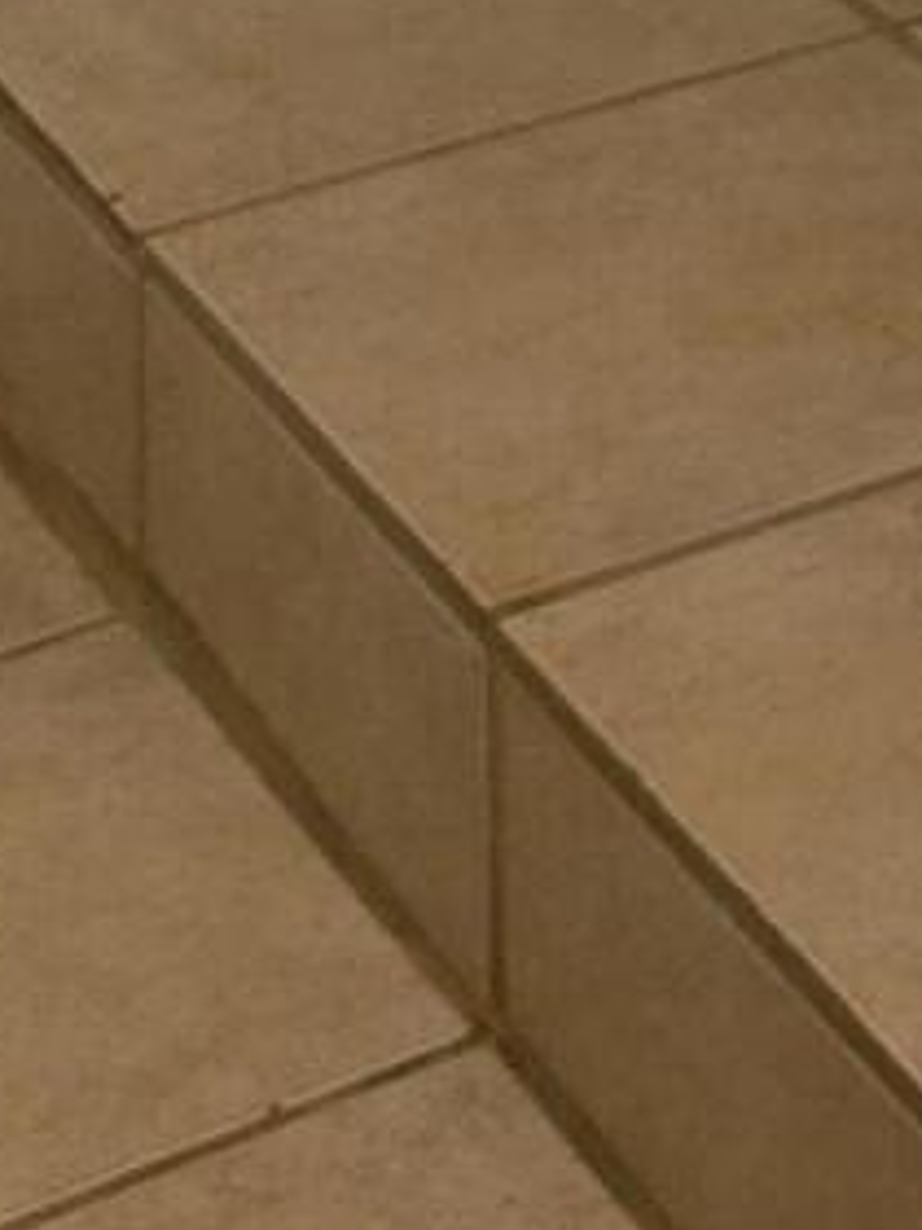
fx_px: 5824
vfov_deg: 10.6
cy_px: -1573
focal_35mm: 164
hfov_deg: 8.5
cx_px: 1892
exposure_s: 1/120
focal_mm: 6.3
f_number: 1.7
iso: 2000
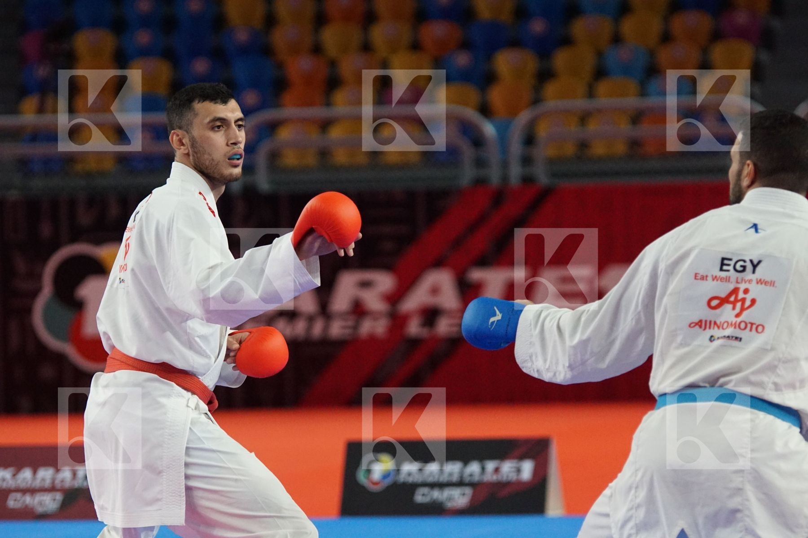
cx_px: 404
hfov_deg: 10.2
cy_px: 269
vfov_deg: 6.8
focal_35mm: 202
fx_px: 4545
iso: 3200
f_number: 2.8
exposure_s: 1/2000
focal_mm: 135
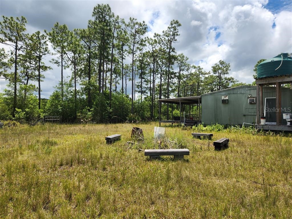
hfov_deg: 73.9
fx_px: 194
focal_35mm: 23
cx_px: 146
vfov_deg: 58.9
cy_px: 110
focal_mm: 5.4
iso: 20
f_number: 1.8
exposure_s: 1/1550
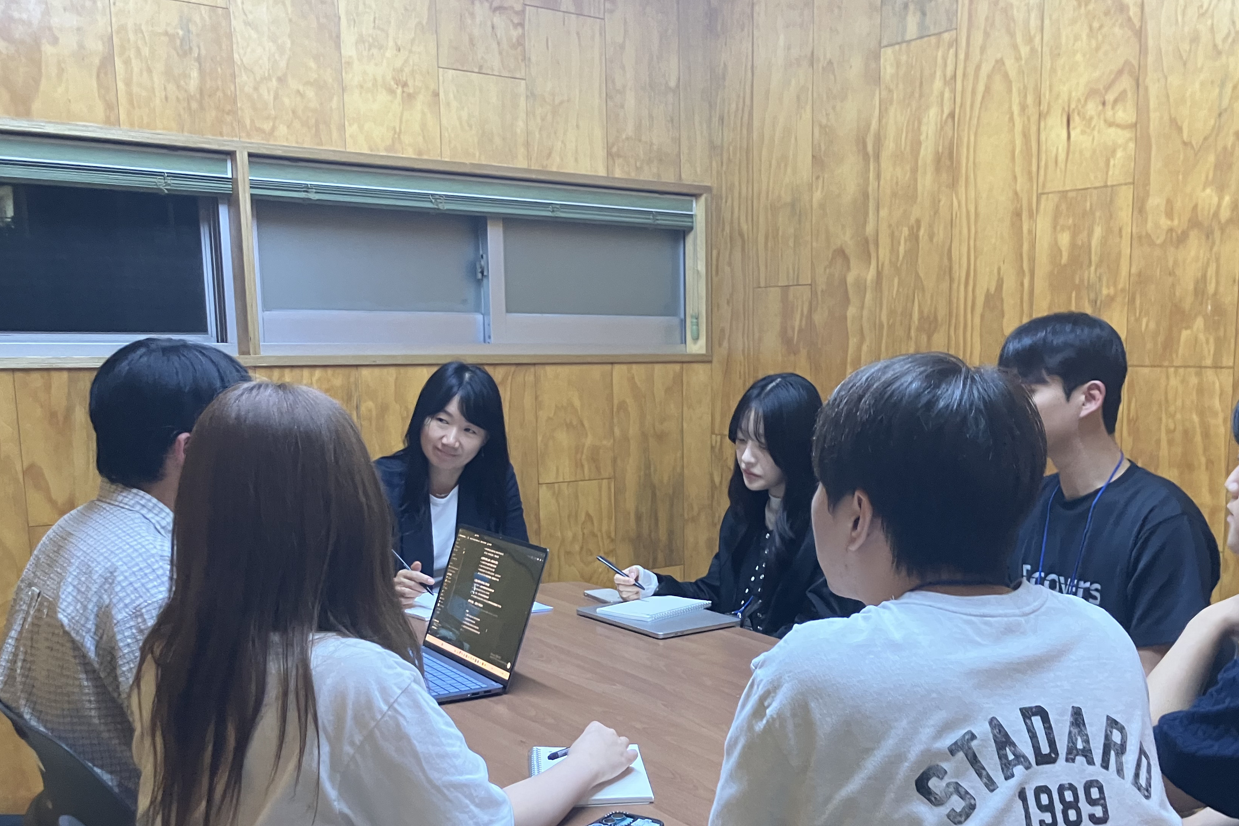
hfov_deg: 52.8
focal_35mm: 36
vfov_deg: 36.4
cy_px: 568
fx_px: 1239
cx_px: 734
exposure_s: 1/40
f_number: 1.8
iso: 250
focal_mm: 3.99
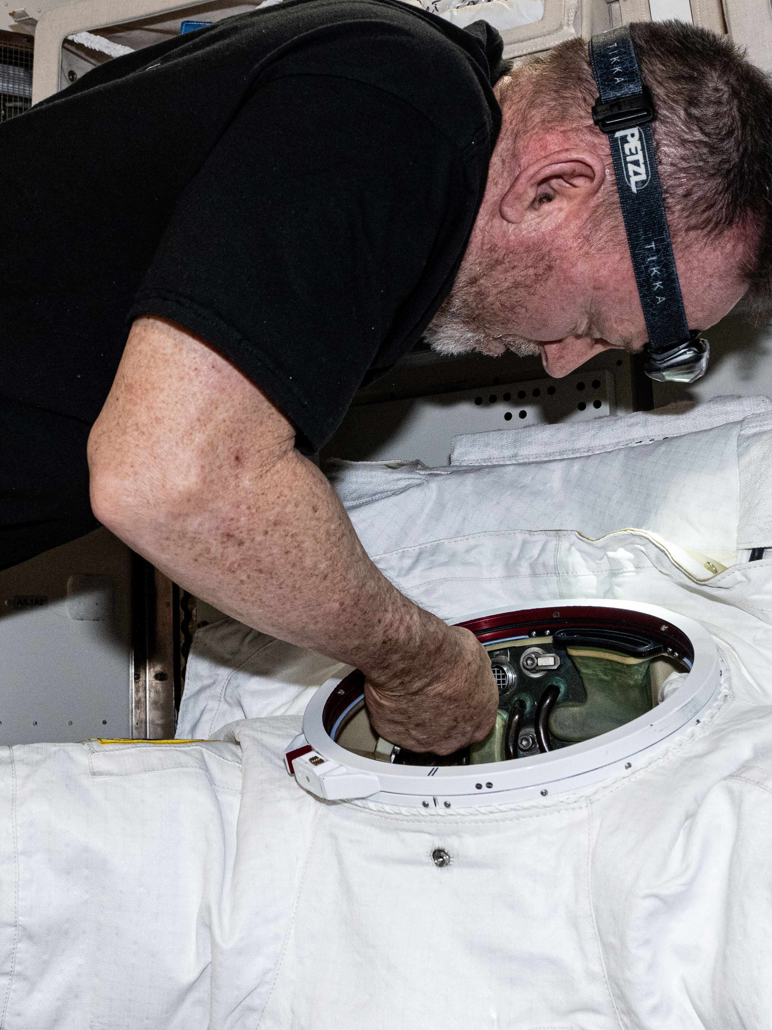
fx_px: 1487
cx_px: 203
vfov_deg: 38.2
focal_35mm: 50
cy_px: 497
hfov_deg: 28.7
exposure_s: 1/60
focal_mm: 24
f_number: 7.1
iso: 1600
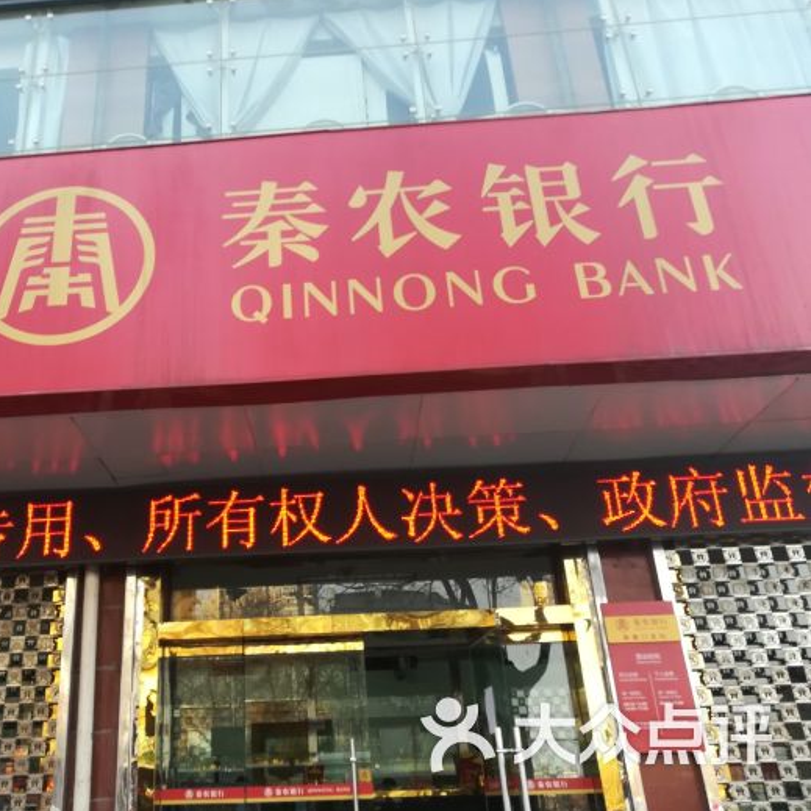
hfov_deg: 51.5
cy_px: 406
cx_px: 266
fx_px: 822
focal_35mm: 31
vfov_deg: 52.5
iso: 64
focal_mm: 3.83
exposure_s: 1/100
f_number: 2.2
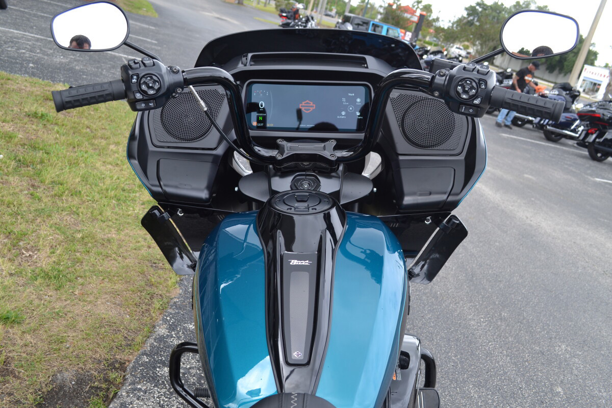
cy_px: 204
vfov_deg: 40.0
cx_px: 306
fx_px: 561
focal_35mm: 33
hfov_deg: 57.2
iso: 125
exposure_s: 1/125
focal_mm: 22
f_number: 5.6
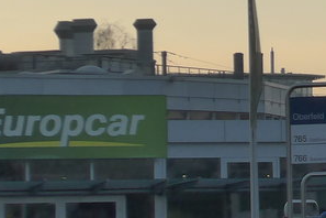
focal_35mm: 378
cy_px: 159
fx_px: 3423
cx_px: 560
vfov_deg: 3.6
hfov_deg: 5.4
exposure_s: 1/500
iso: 160
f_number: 4.6
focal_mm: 18
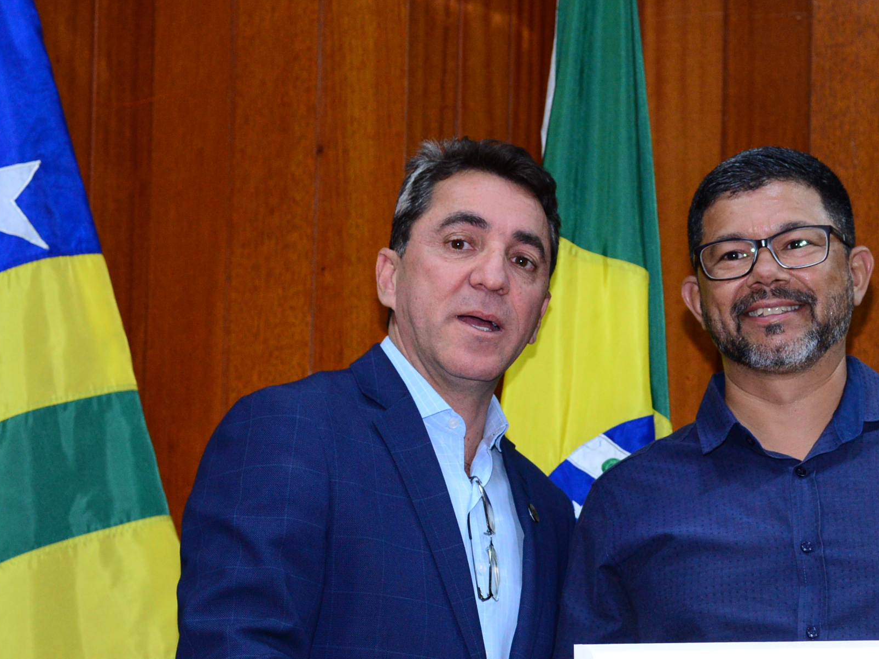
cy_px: 503
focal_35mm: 126
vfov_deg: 11.7
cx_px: 657
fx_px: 3200
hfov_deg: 15.6
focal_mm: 70
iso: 2500
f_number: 5
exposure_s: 1/125
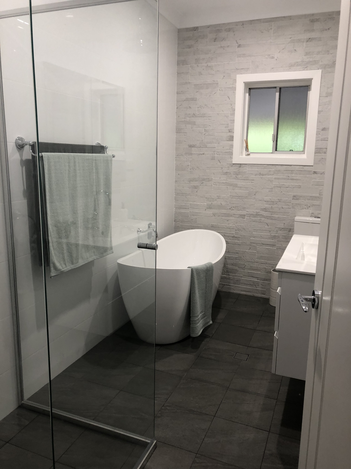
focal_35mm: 28
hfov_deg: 49.7
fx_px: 379
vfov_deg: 63.4
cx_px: 176
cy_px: 234
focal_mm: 3.99
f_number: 1.8
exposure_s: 1/20
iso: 40
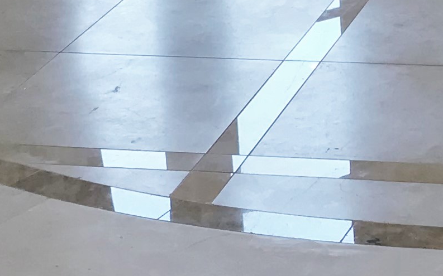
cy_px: -164
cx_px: 436
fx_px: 1822
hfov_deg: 13.7
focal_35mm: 151
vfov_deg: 8.4
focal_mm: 3.99
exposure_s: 1/60
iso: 20
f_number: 1.8
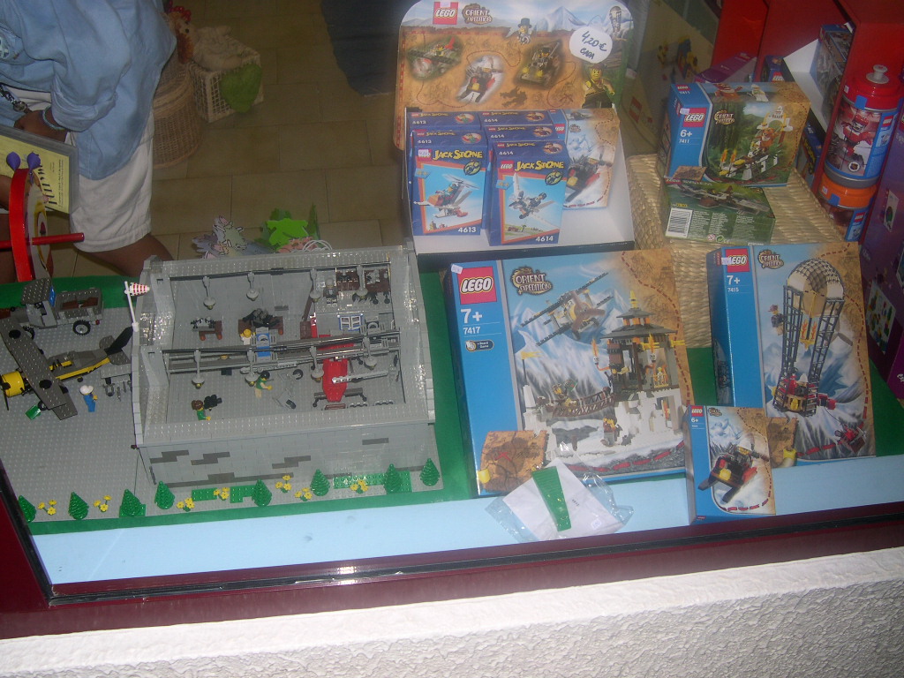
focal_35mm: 38
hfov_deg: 49.0
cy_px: 339
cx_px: 452
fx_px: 992
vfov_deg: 37.7
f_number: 2.8
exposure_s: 1/60
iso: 100
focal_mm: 8
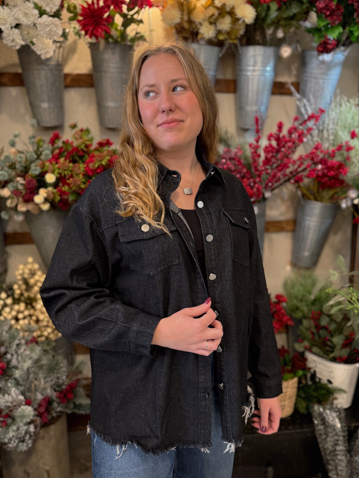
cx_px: 180
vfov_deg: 71.6
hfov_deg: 56.8
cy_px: 239
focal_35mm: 24
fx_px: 332
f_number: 1.78
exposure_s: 1/40
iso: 640
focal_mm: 6.76
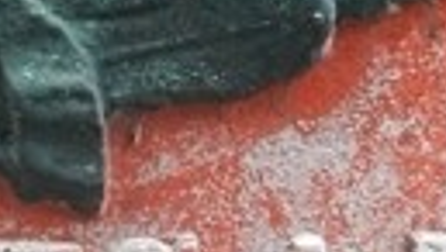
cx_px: -180
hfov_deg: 5.9
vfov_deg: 3.3
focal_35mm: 364
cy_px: -466
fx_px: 4311
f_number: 4.6
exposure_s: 1/50
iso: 160
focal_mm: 10.7
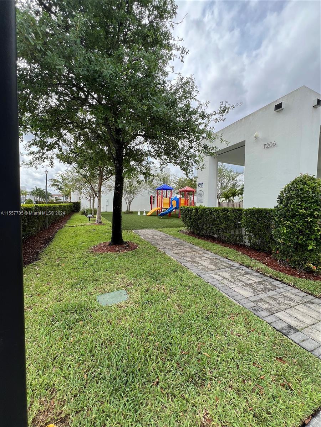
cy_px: 214
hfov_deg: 89.9
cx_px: 160
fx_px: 161
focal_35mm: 13
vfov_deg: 106.2
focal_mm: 1.57
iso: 32
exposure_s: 1/633
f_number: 1.8
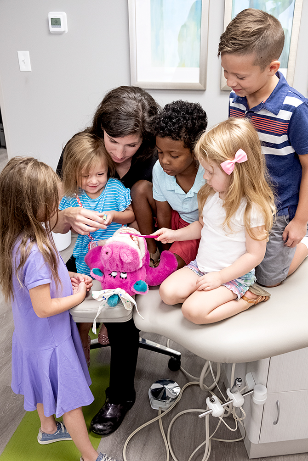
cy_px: 230
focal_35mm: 35
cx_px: 154
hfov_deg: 37.9
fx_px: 449
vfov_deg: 54.4
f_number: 4.5
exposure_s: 1/80
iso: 2000
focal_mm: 23.3
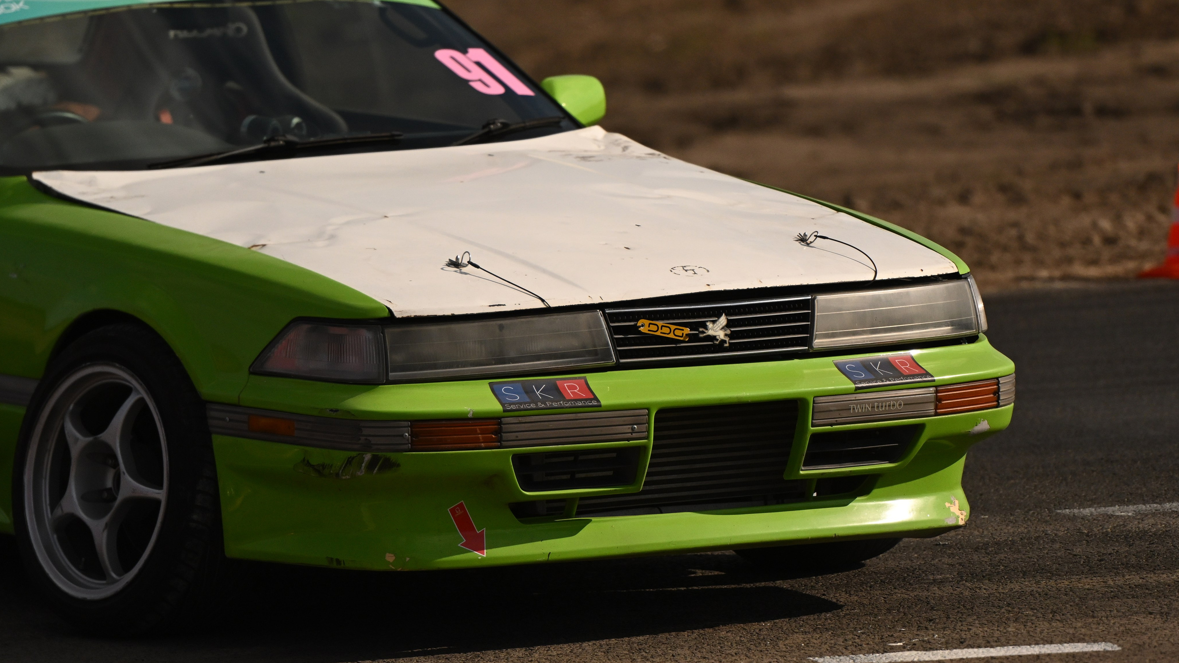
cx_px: 589
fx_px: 9847
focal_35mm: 315
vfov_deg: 3.9
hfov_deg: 6.9
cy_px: 330
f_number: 2.8
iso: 720
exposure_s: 1/32000
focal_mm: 200
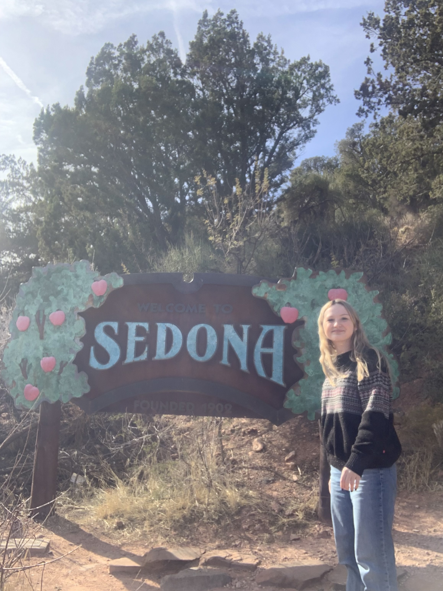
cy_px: 296
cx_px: 222
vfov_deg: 56.8
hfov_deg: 44.2
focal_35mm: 32
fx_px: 546
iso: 16
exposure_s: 1/400
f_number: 2.2
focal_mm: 2.87
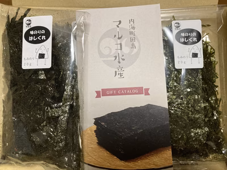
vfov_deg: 49.7
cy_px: 85
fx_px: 184
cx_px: 114
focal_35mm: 28
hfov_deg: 63.4
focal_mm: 3.99
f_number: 1.8
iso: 320
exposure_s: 1/60
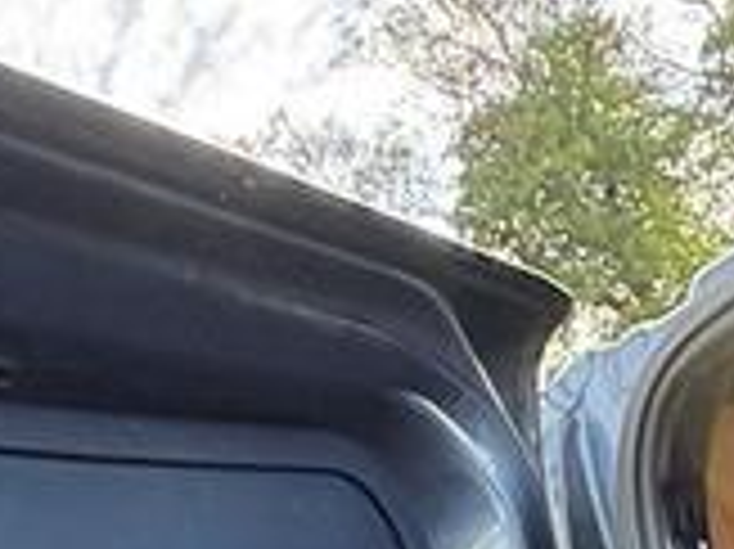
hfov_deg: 25.3
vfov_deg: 15.0
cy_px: 1143
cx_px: 473
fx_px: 1632
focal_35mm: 77
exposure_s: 1/119
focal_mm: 2.22
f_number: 2.2
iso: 125
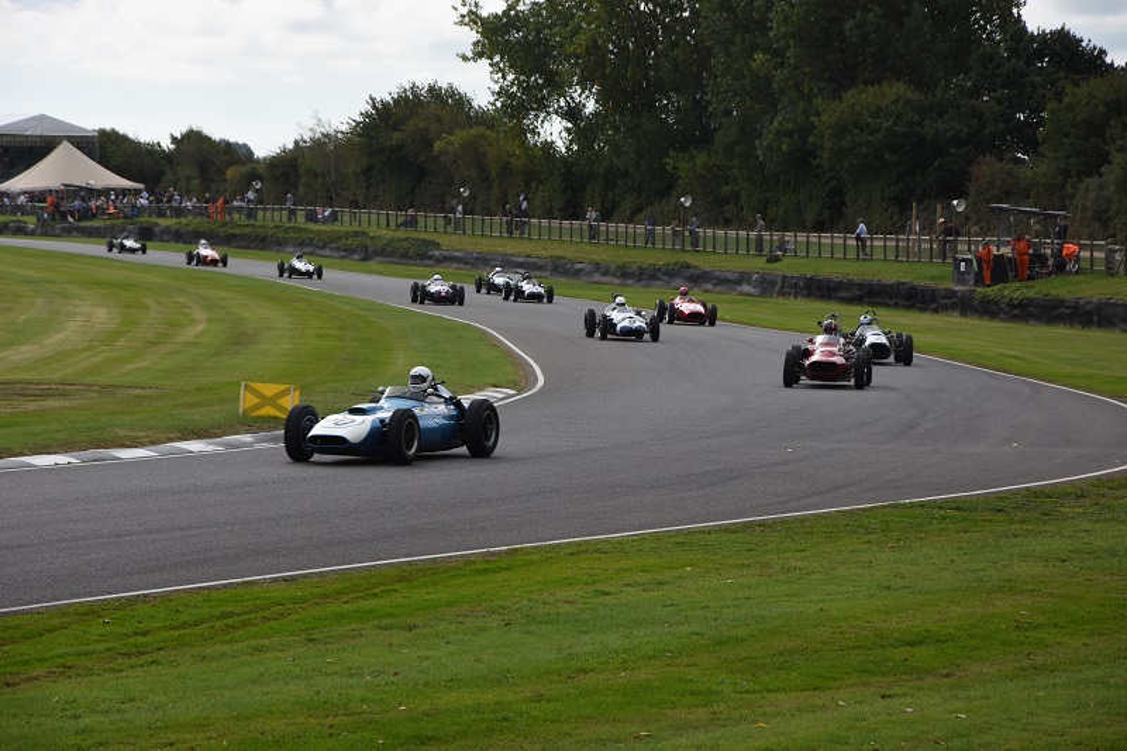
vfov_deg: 8.7
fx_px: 4929
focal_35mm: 158
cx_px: 564
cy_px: 376
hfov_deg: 13.0
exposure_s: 1/640
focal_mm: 105
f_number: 8
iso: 200
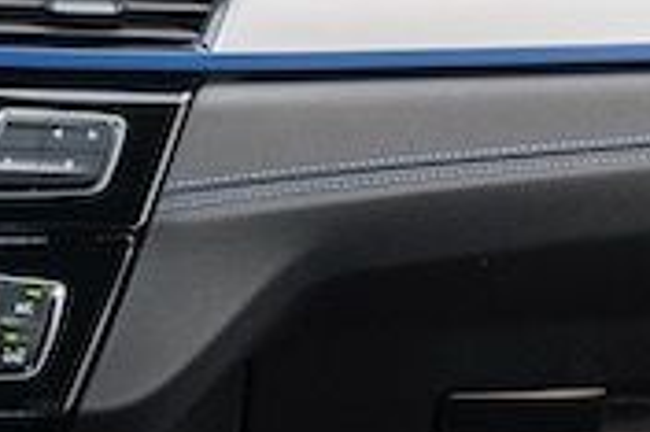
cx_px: -192
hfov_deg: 9.9
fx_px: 3698
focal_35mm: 205
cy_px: 15
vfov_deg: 6.7
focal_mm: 30
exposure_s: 1/60
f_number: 13
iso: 500
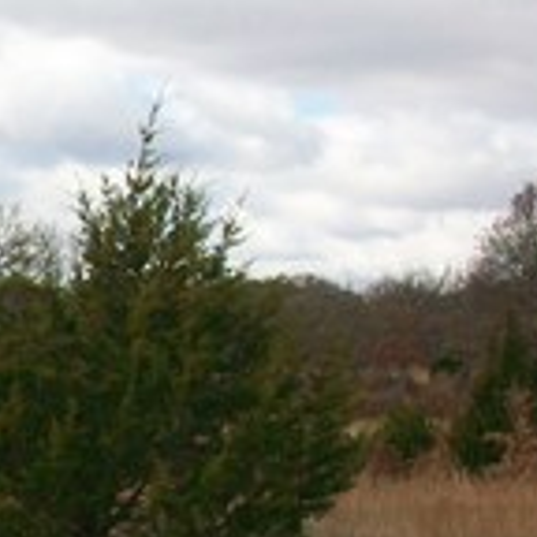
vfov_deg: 11.1
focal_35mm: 157
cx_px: -183
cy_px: 358
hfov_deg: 10.8
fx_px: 2756
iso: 64
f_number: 2.8
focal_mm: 5.7
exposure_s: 1/640
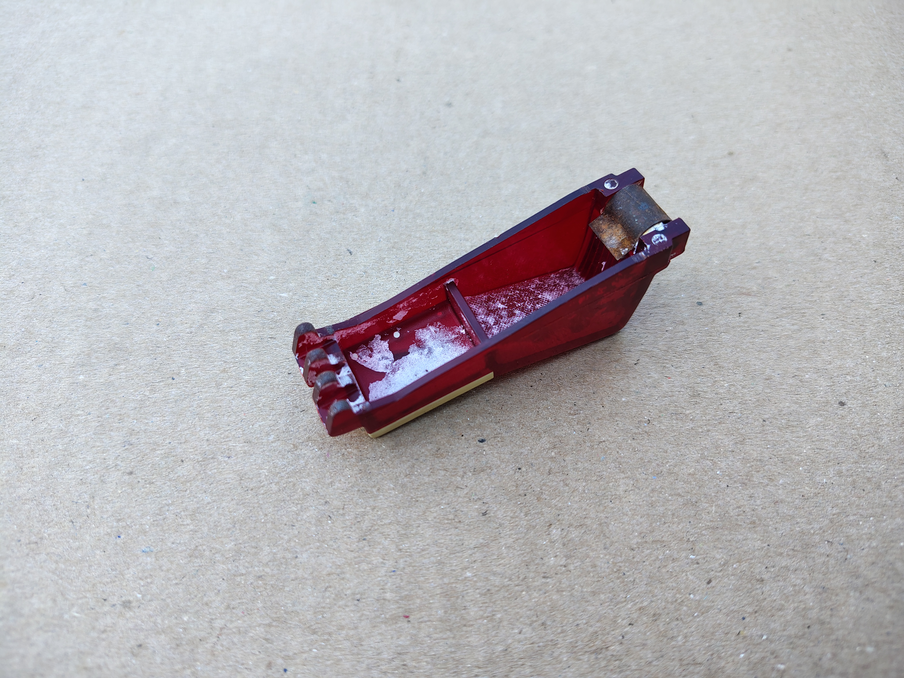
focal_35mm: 24
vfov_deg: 56.8
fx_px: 627
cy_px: 339
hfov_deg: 71.6
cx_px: 452
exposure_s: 1/218
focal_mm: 5.56
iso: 100
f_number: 1.8
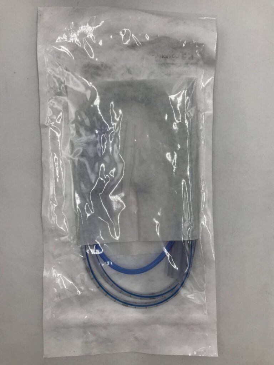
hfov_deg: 49.7
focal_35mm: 28
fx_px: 296
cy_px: 182
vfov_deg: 63.4
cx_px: 137
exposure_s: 1/310
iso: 20
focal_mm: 3.99
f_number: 1.8
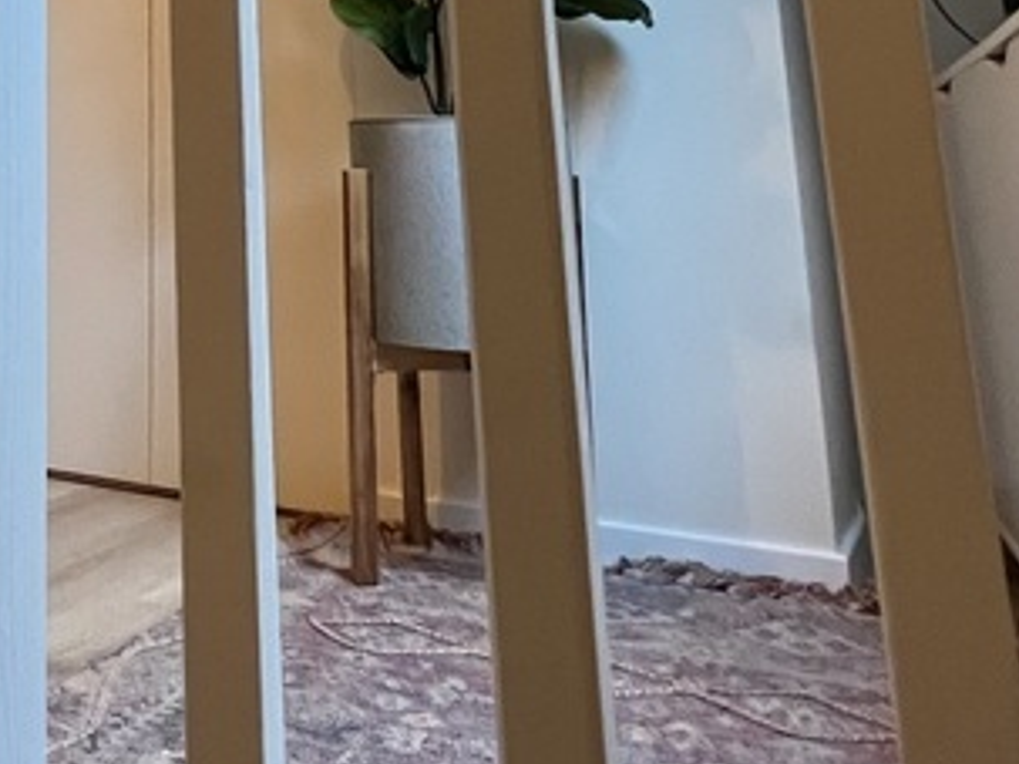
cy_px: -98
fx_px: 1295
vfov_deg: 29.3
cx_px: -57
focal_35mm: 44
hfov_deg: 37.2
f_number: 1.8
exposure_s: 1/50
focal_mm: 1.57
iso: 640
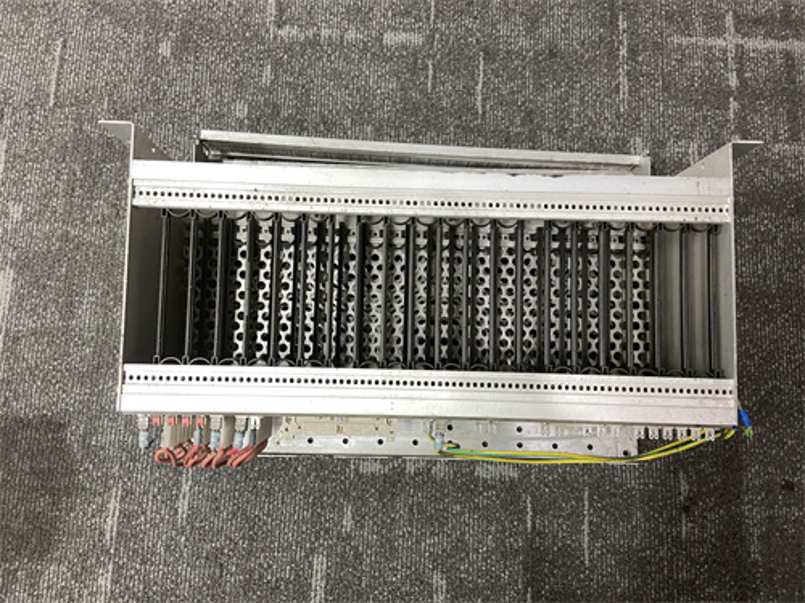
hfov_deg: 67.3
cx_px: 402
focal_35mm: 26
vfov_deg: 53.1
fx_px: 605
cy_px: 302
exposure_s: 1/50
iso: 200
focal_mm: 4.25
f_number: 1.8
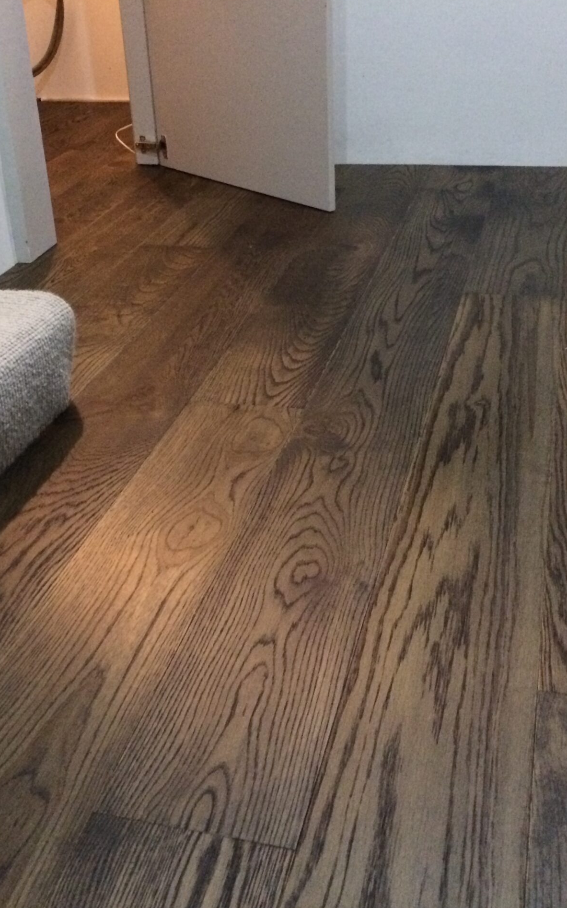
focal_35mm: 43
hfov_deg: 29.8
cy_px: 454
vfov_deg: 46.2
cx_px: 258
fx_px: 1063
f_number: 2.2
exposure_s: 1/17
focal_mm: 4.12
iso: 500
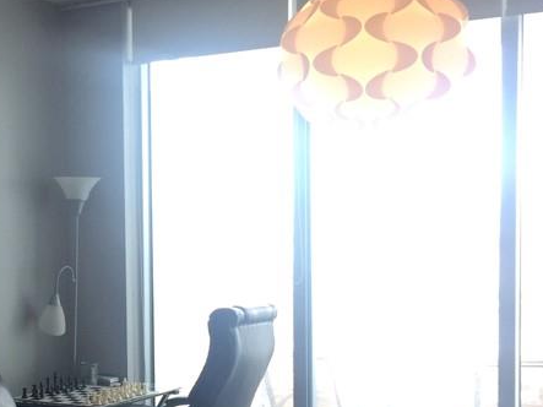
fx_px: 1051
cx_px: 81
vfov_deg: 21.8
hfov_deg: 28.1
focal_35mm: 67
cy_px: 287
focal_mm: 4.15
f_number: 2.2
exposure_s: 1/60
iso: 40
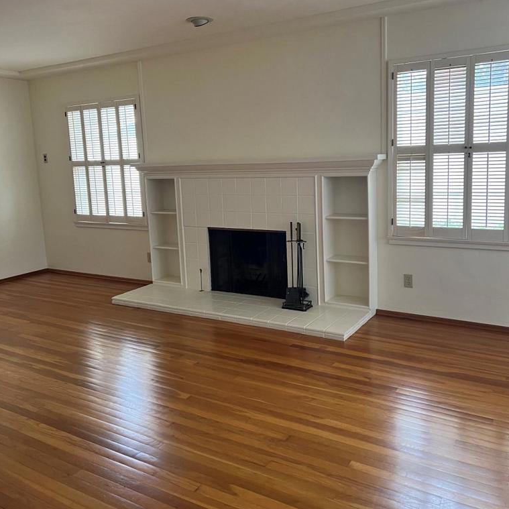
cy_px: 230
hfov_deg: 52.5
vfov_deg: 52.4
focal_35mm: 31
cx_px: 255
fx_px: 516
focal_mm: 5.7
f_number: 1.5
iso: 125
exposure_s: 1/97
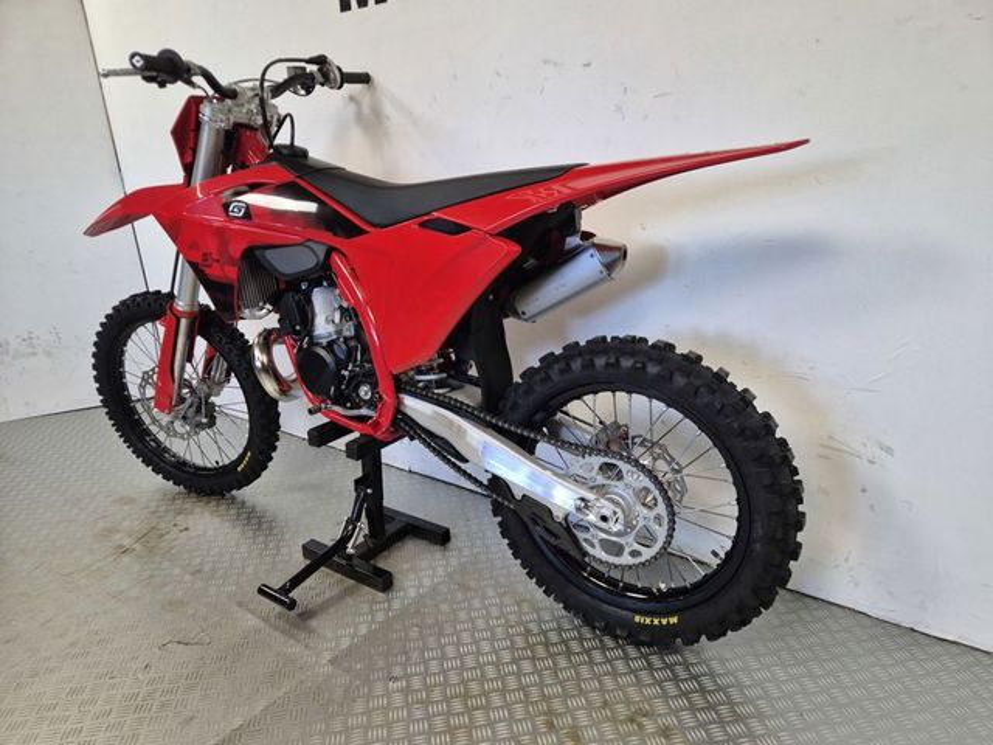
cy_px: 372
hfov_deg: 73.9
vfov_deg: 58.9
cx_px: 496
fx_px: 660
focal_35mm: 23
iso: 250
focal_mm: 5.4
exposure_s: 1/100
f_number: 1.8
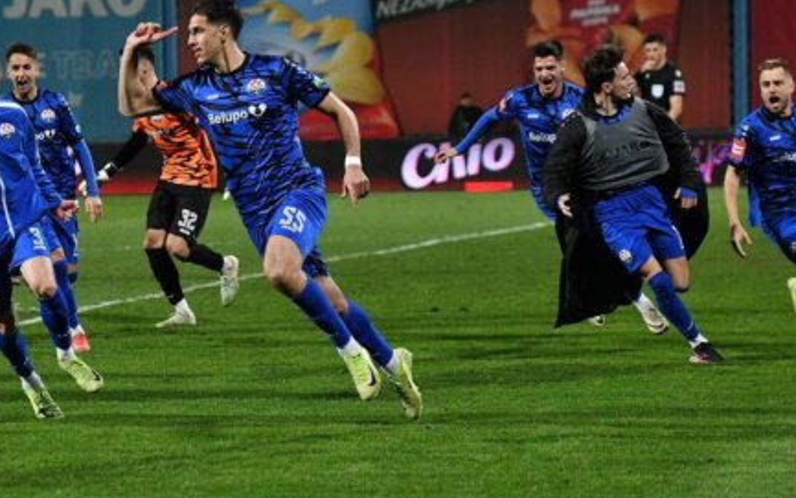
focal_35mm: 174
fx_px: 3776
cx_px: 289
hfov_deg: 12.0
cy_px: 209
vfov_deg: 7.5
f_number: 5
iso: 2500
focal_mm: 112
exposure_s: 1/1250
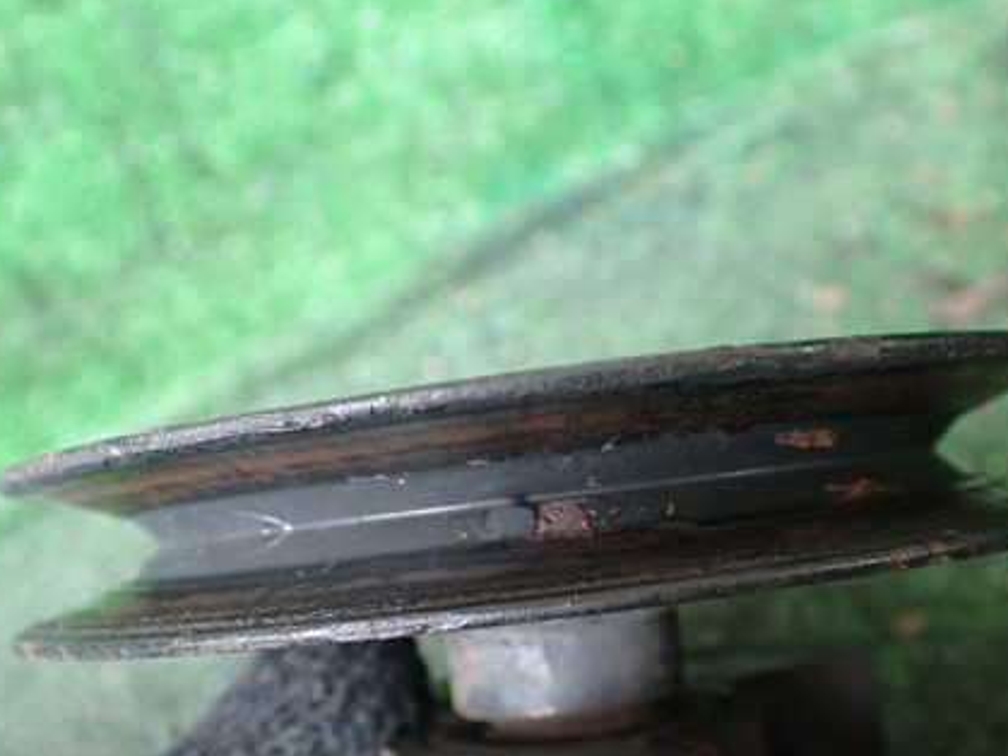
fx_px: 1252
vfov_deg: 33.5
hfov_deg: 43.8
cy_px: 455
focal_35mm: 43
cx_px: 534
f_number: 2.3
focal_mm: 5.4
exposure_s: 1/40
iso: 800
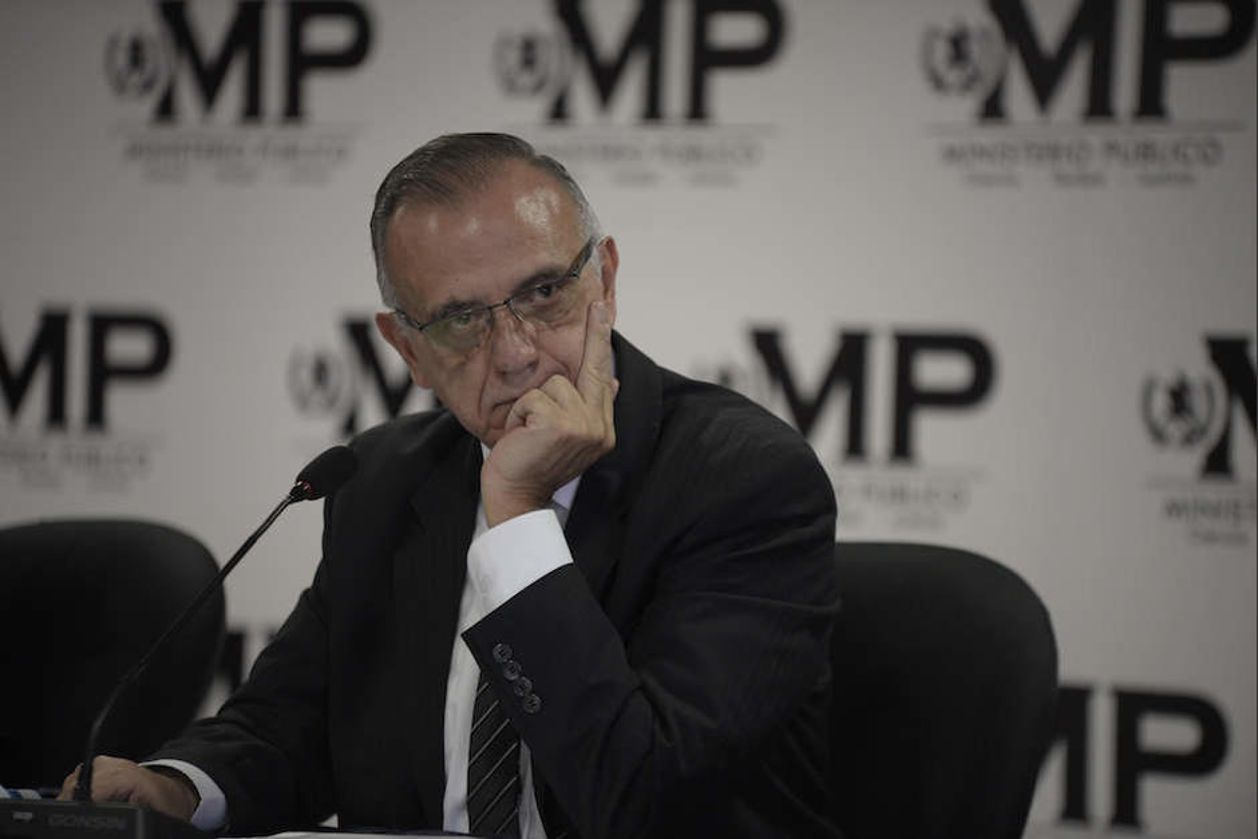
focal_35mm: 185
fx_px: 6465
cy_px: 420
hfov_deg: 11.1
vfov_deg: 7.4
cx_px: 629
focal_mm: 185
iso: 1600
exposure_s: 1/200
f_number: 2.8
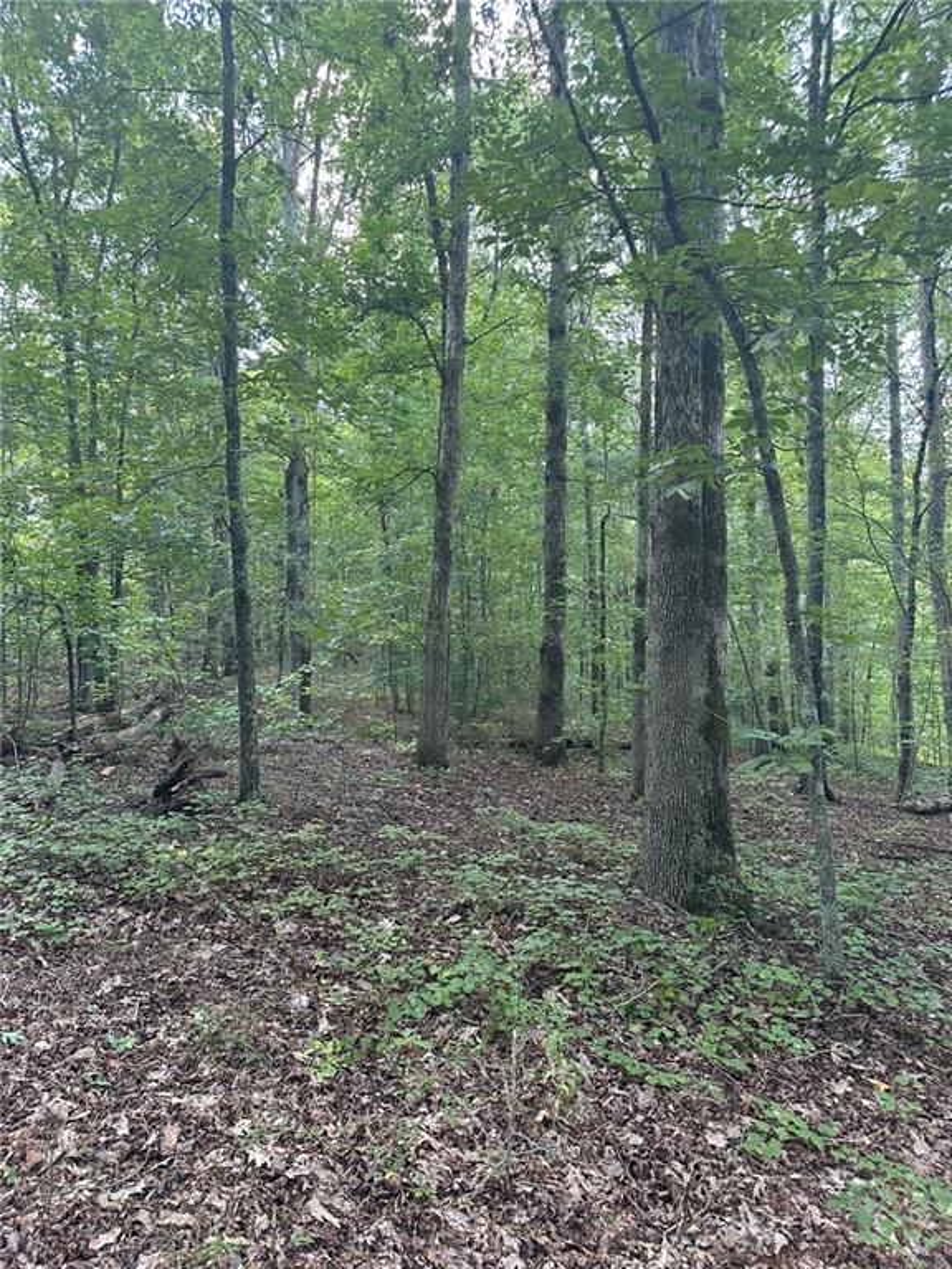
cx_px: 476
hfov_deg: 56.8
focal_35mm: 24
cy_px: 634
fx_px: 880
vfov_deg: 71.6
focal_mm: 6.86
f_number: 1.78
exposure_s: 1/121
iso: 200
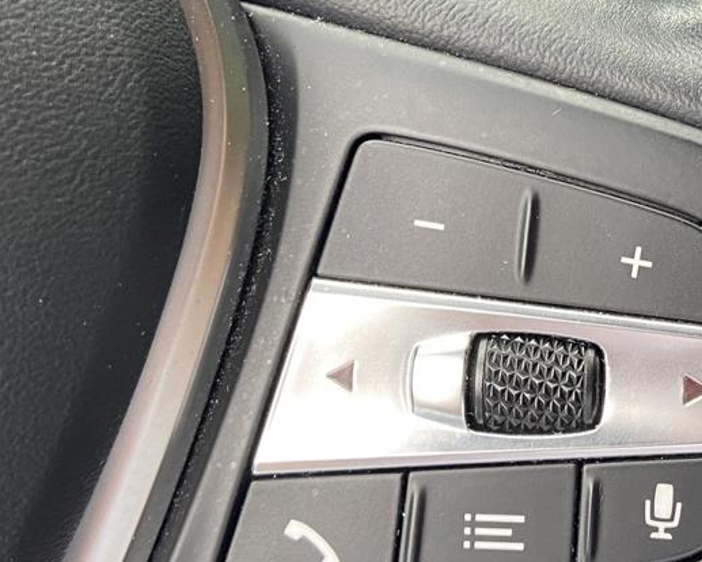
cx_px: 643
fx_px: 1393
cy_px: 175
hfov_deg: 27.2
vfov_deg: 22.7
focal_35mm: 67
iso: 125
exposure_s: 1/60
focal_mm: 4.25
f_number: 1.8
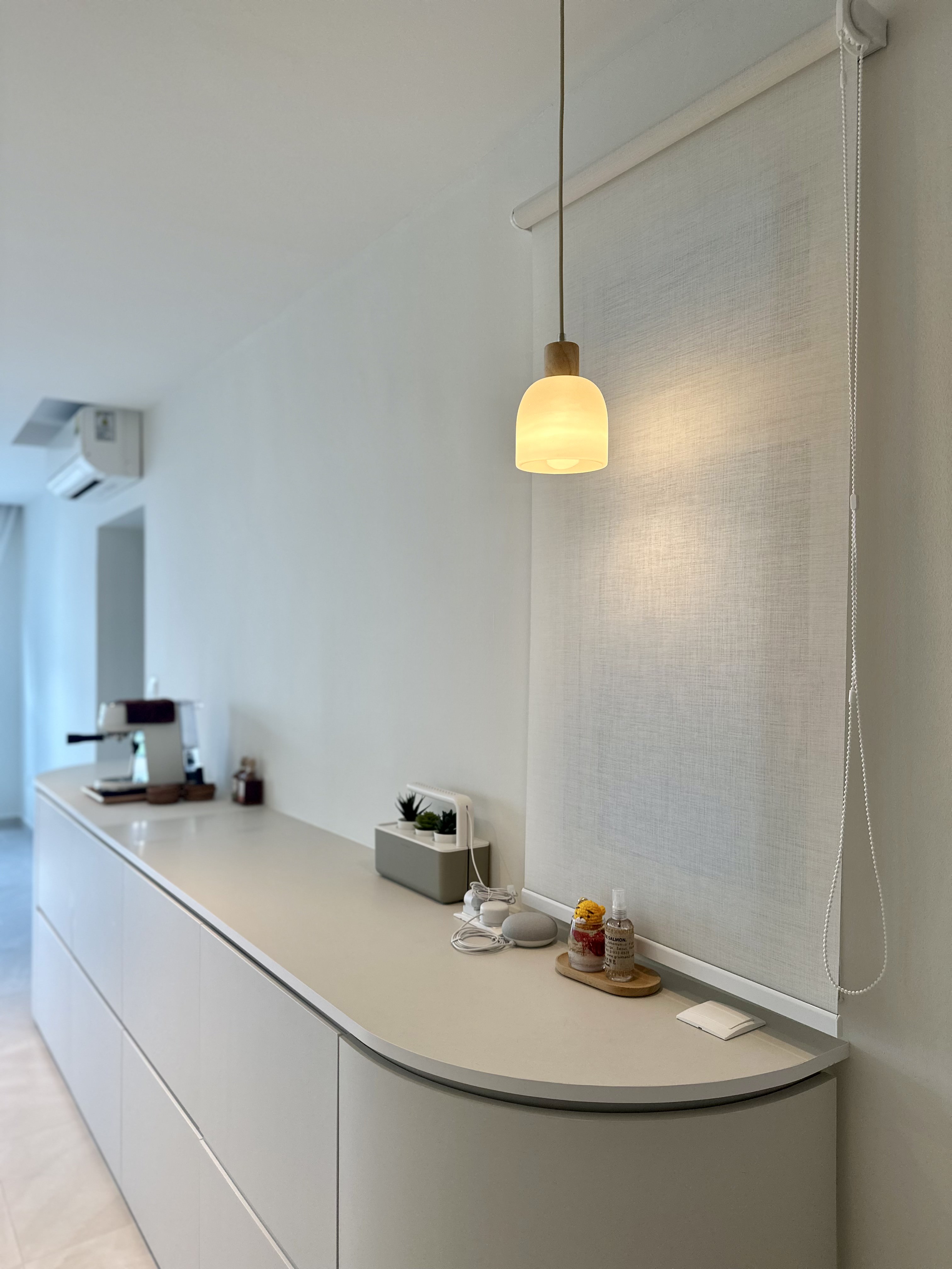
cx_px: 476
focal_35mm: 24
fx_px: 880
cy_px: 634
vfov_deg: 71.6
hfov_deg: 56.8
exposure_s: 1/325
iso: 80
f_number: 1.78
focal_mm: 6.86
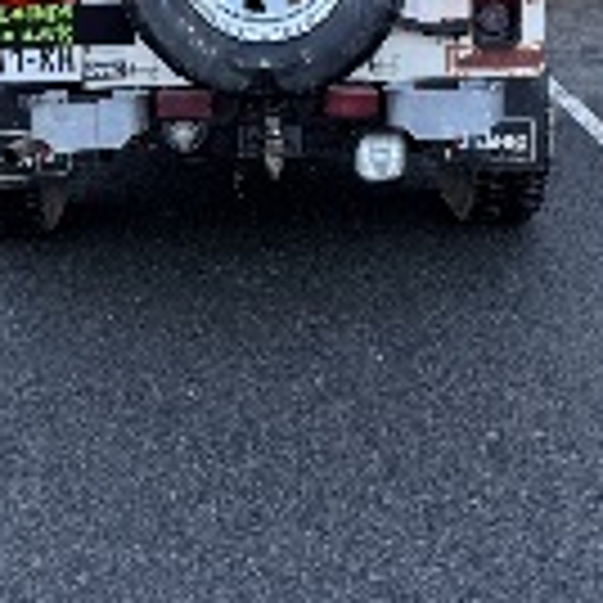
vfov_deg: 24.2
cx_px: 256
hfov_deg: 26.1
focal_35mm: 66
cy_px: -81
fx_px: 1301
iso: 200
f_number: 1.78
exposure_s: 1/112
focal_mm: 6.76
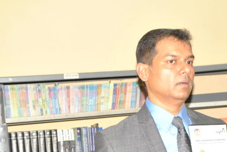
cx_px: 167
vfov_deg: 14.4
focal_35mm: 95
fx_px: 599
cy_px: 123
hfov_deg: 21.3
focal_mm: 35
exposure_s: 1/200
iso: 800
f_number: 6.3
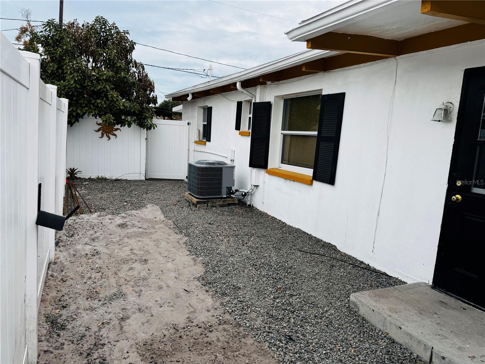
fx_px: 336
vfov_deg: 56.8
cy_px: 182
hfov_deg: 71.6
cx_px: 242
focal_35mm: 24
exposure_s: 1/1488
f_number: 1.78
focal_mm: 6.76
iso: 80
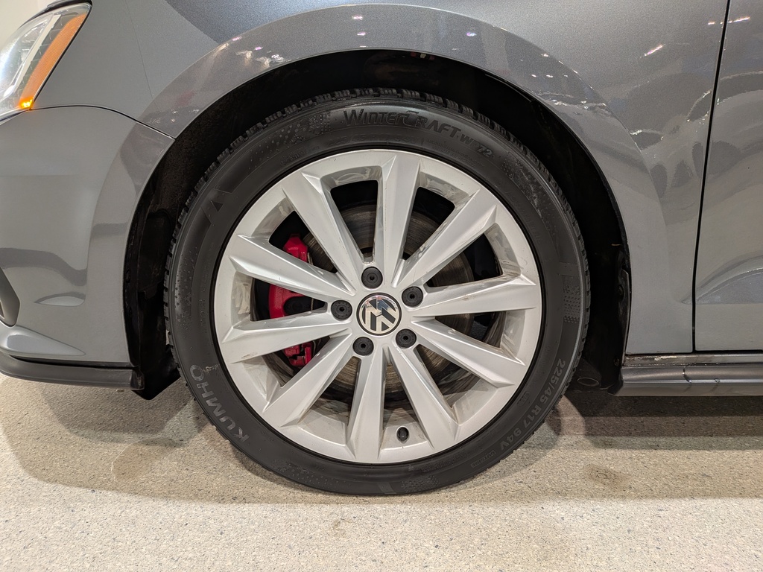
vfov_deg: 56.8
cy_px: 286
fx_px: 529
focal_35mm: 24
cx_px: 382
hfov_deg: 71.6
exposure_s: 1/183
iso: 26
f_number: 1.7
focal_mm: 4.53
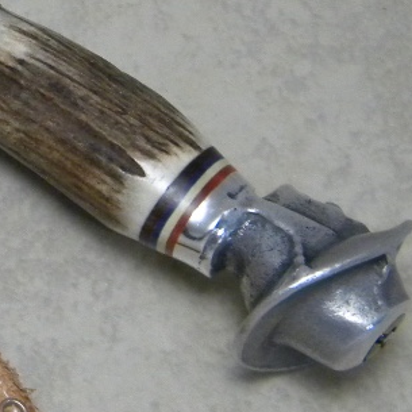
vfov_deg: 12.8
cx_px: -213
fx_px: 1831
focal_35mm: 136
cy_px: 161
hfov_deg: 12.2
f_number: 3.9
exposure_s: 1/37.5
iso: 400
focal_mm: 8.6
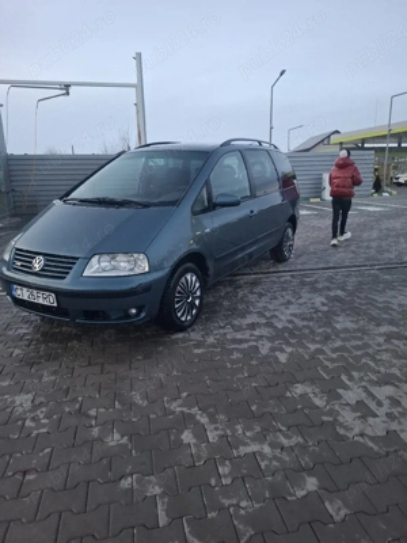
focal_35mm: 23
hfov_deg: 58.9
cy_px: 272
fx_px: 361
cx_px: 204
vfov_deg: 73.9
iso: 125
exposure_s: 1/100
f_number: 1.8
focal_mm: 5.54
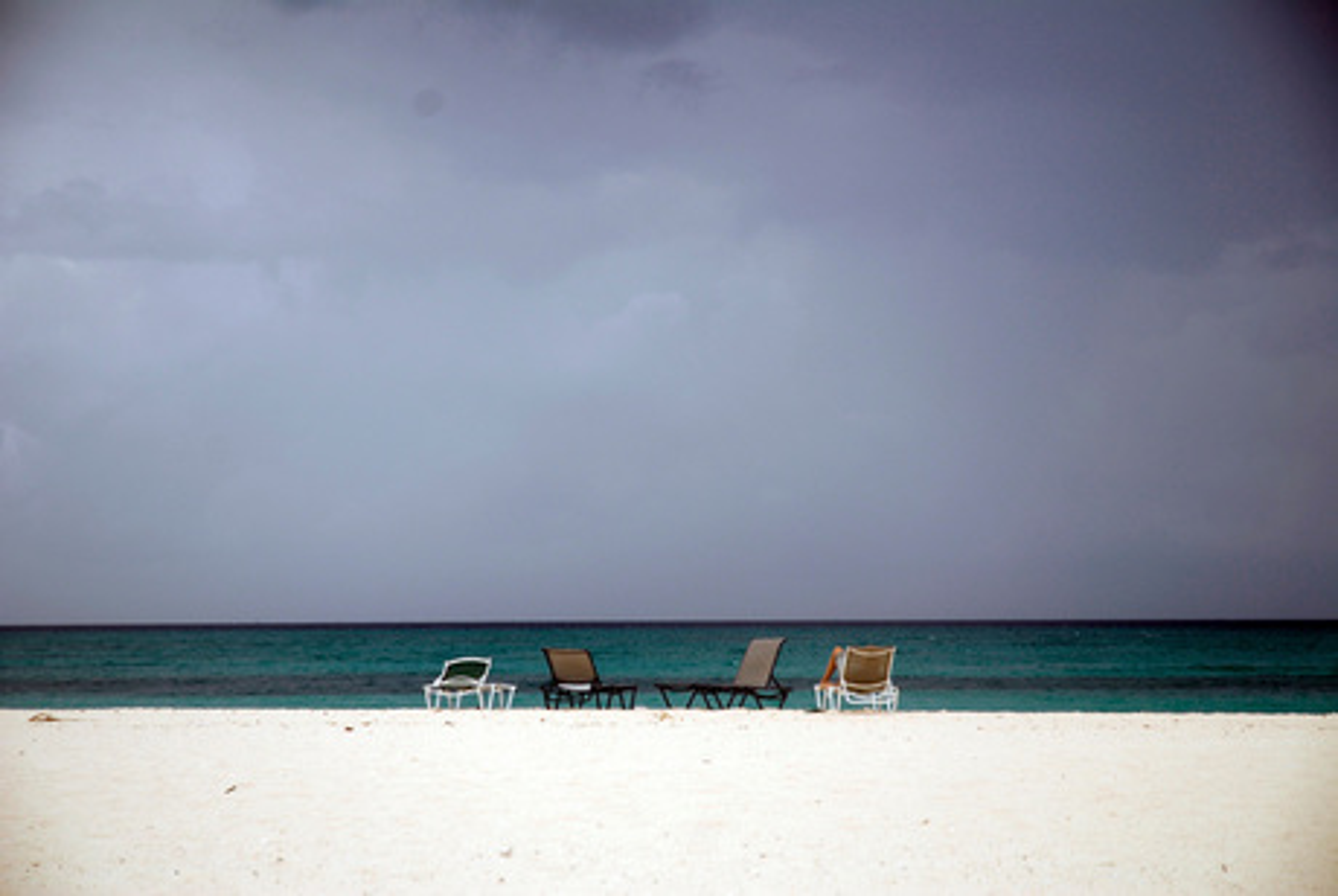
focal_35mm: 105
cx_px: 669
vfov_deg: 13.1
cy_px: 448
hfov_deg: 19.4
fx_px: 3907
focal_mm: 70
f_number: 4.5
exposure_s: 1/250
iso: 100
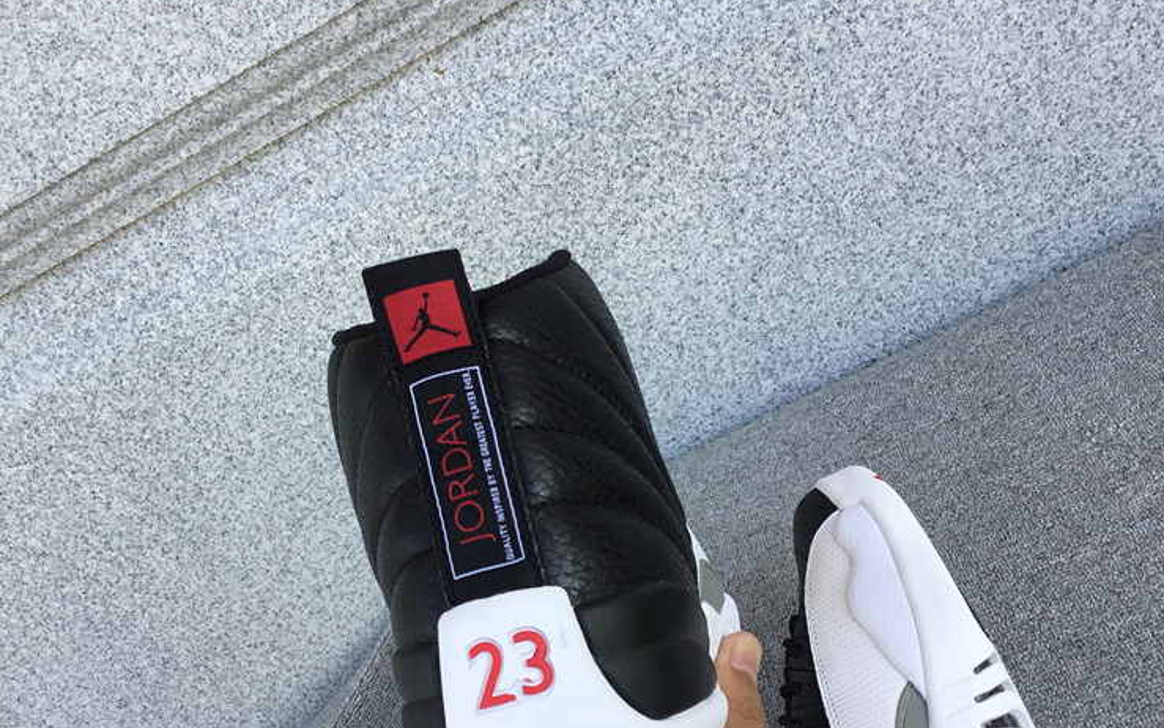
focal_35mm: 40
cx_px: 532
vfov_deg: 31.7
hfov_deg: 49.2
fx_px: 1269
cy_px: 485
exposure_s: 1/261
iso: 25
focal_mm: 3.3
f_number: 2.4
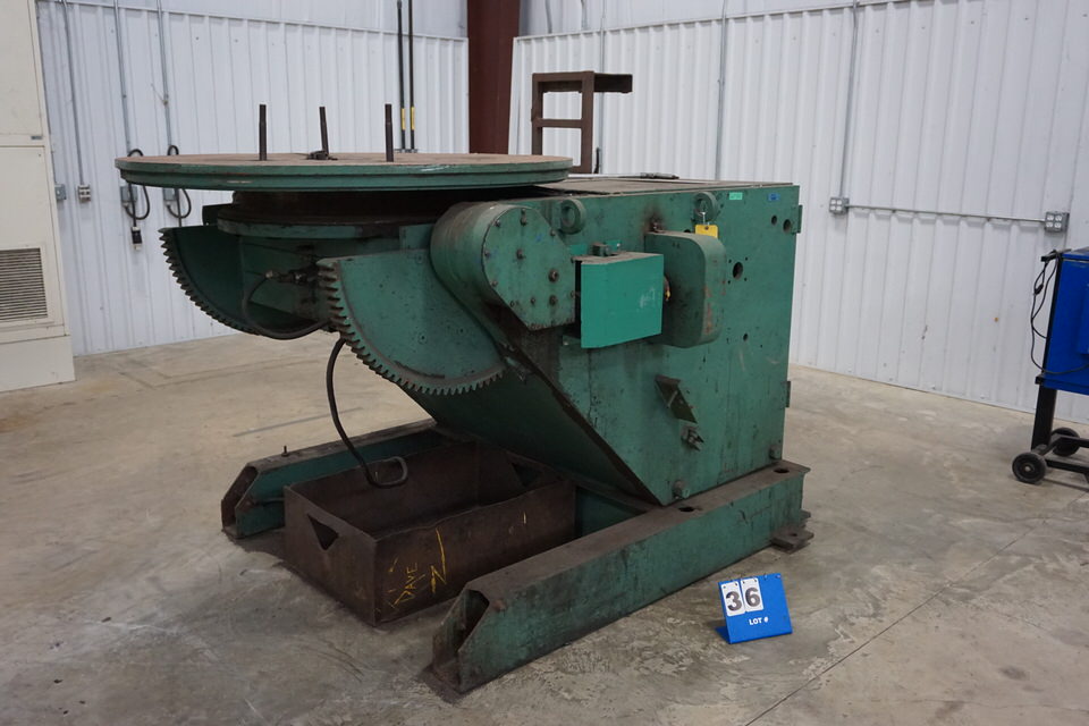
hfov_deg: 61.9
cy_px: 363
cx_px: 544
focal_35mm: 30
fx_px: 907
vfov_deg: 43.6
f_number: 4
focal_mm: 20
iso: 2000
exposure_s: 1/160
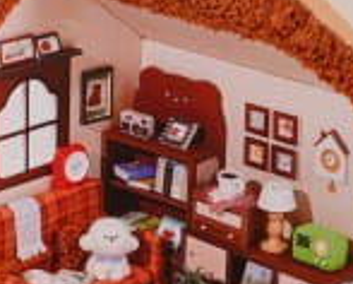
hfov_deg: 9.0
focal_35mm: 210
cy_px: 81
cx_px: -173
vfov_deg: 7.4
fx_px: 2197
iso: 100
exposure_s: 1/160
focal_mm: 47
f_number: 6.3
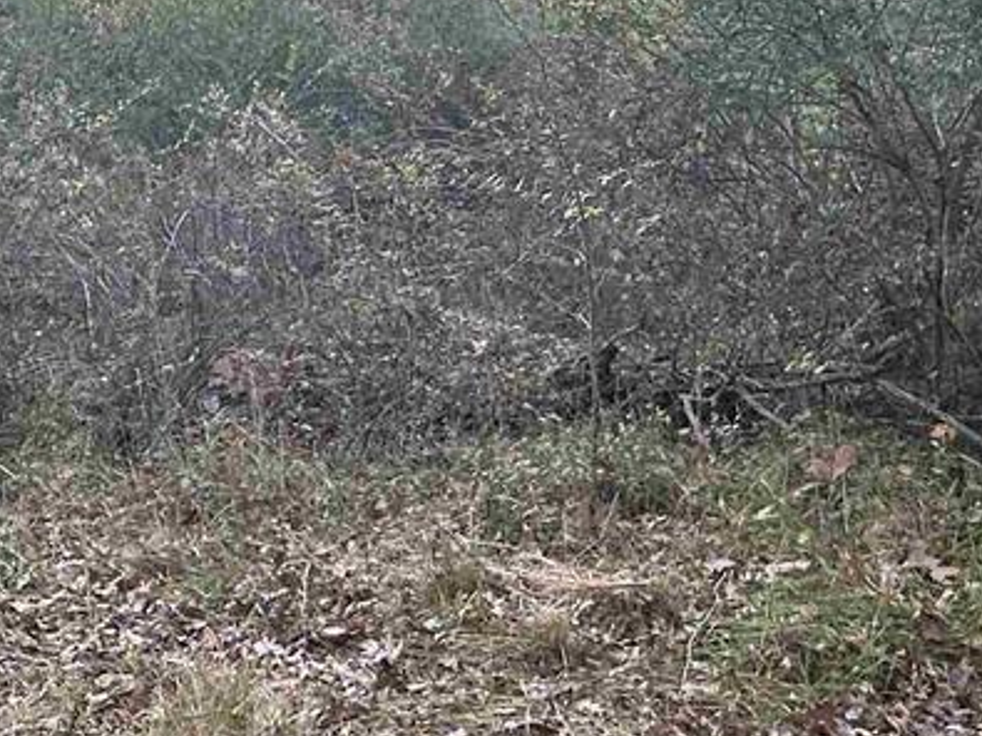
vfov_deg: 28.4
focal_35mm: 51
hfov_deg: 37.4
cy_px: 276
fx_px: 1446
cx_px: 390
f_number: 2.2
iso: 125
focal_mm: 2.22
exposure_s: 1/99
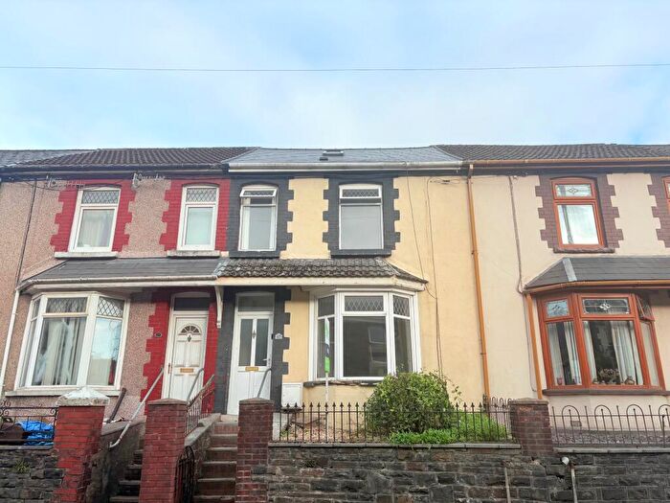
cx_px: 335
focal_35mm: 26
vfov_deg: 53.1
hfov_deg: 67.3
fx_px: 503
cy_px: 252
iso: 50
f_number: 1.6
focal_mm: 5.96
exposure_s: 1/1953
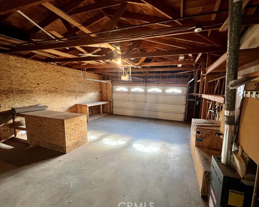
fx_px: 107
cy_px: 106
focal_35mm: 14
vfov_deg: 88.0
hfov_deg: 100.5
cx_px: 141
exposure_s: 1/60
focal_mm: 1.57
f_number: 1.8
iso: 500
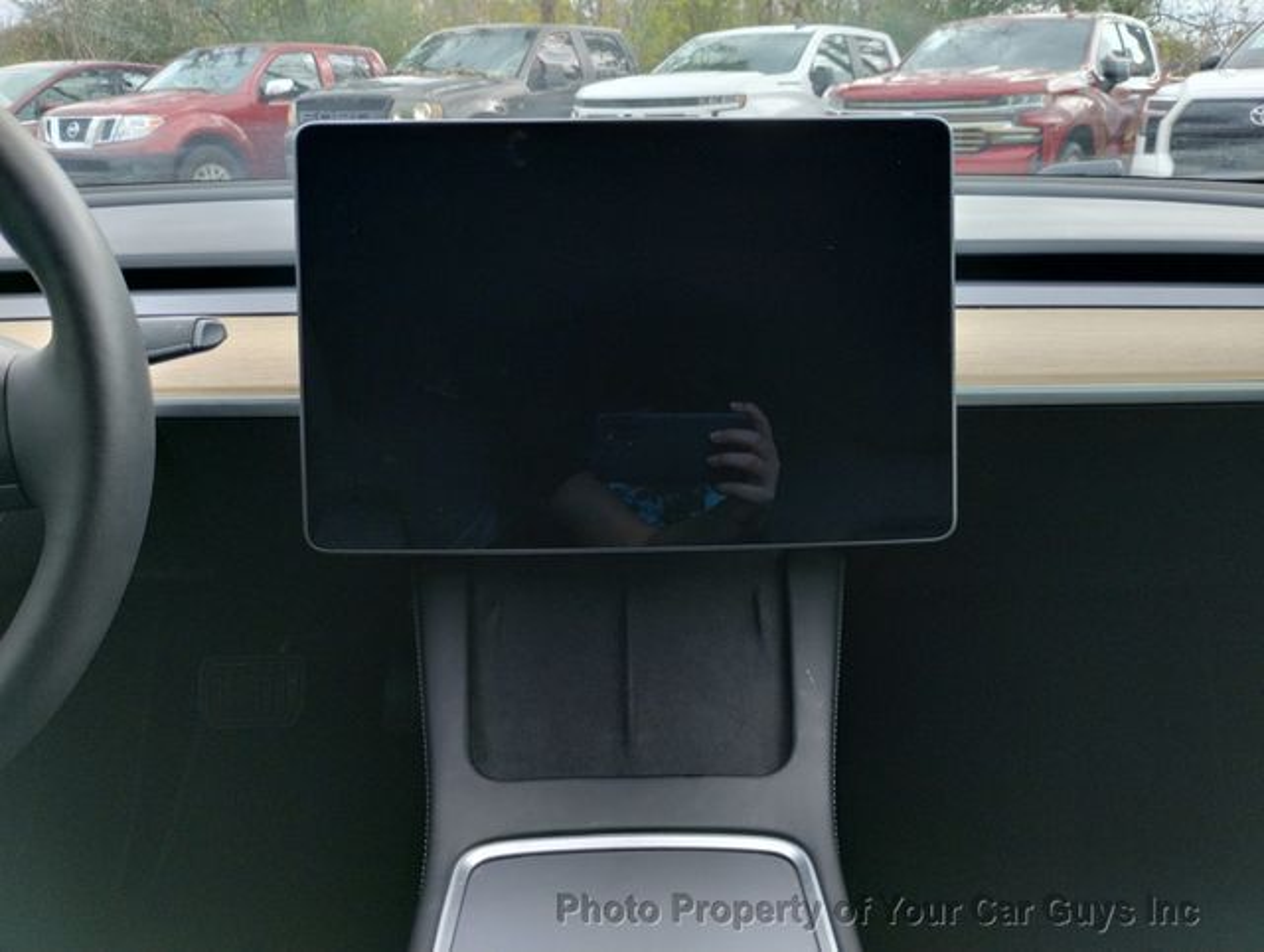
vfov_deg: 49.9
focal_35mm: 28
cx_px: 632
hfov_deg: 63.4
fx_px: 1024
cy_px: 476
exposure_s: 1/120
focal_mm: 4.27
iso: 176
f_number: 1.8
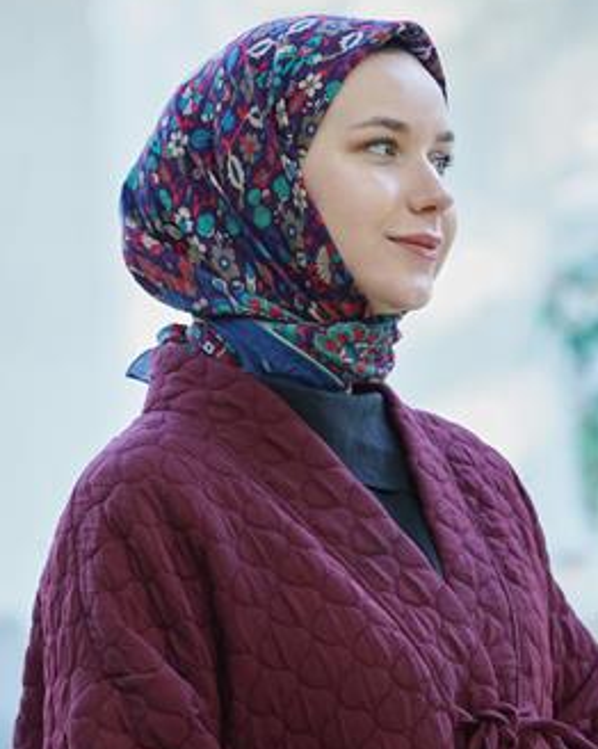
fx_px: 3388
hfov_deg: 10.1
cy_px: 390
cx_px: 315
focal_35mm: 153
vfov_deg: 12.6
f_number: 4.5
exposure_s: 1/125
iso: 500
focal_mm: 115
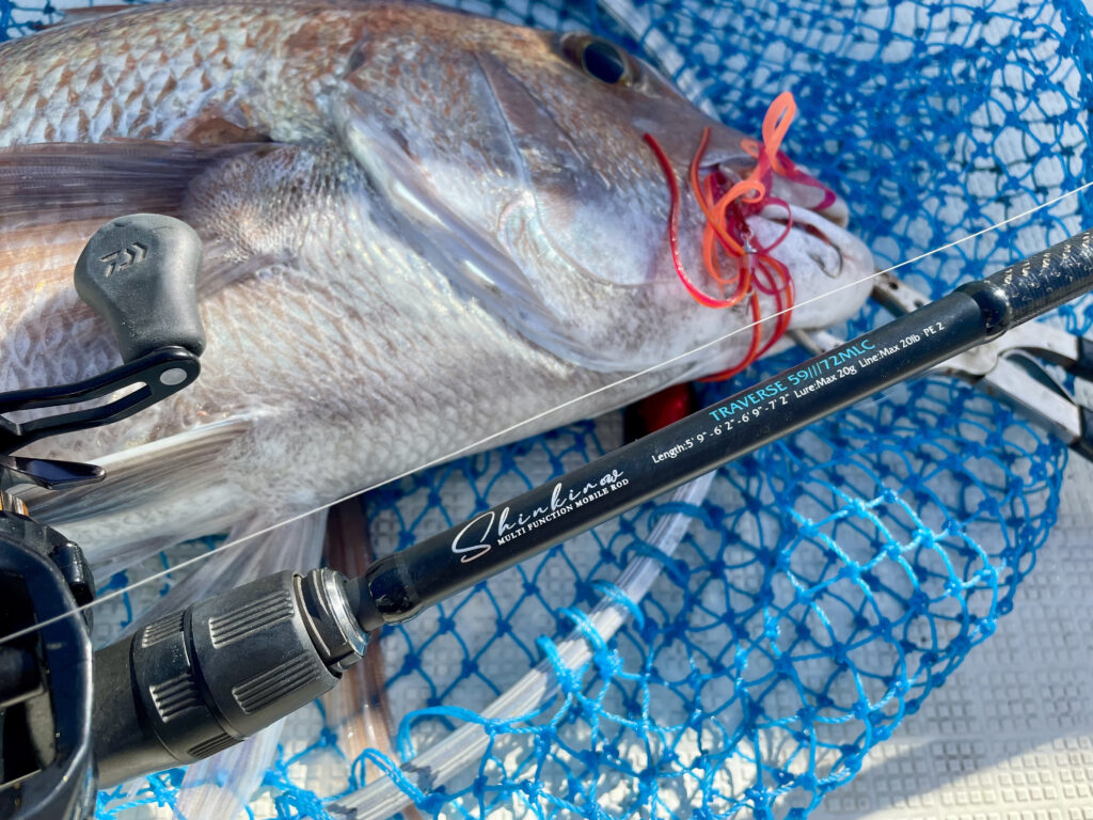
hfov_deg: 67.3
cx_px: 546
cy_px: 410
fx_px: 821
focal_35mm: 26
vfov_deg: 53.1
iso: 32
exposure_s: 1/1531
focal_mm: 4.2
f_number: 1.6
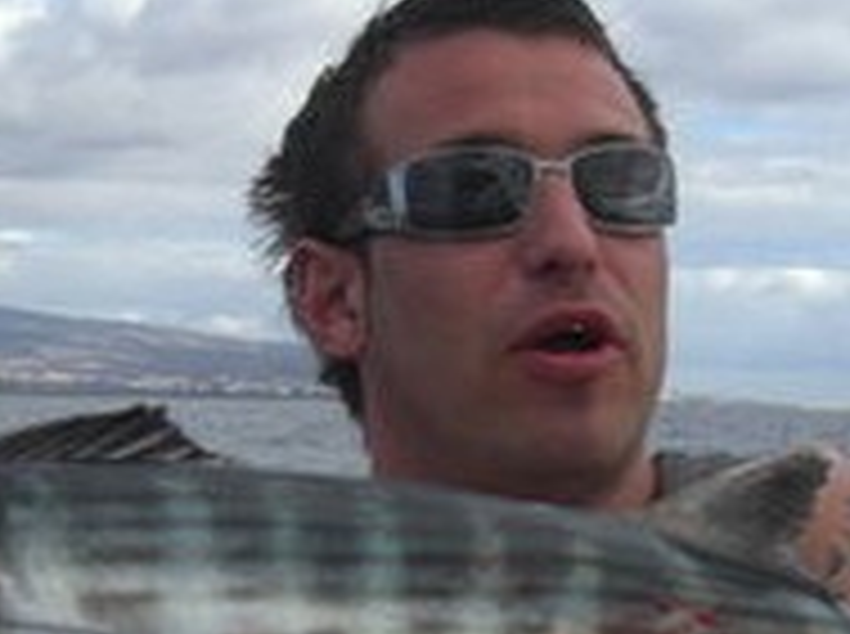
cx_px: 405
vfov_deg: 11.4
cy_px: 764
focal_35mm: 127
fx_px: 3113
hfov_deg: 15.5
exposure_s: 1/640
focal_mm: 7.9
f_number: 4
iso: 80
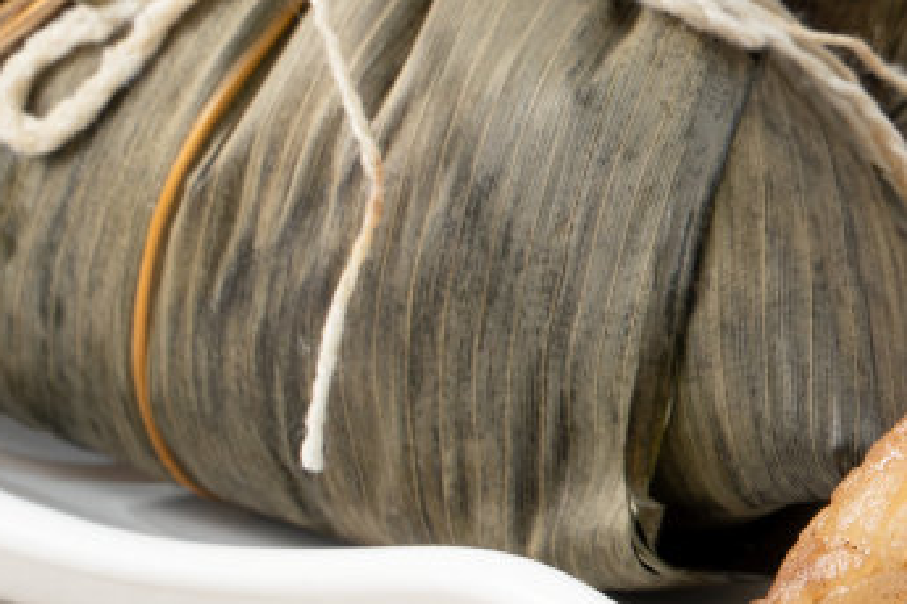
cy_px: -219
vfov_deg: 1.0
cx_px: 1838
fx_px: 35093
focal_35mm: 1393
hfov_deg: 1.5
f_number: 13
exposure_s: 1/125
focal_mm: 300
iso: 100
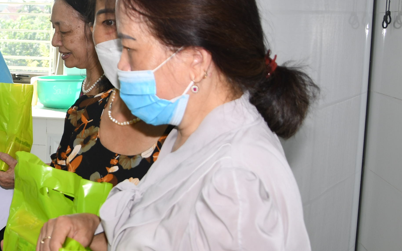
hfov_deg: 26.2
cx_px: -26
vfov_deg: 17.8
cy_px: 94
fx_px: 802
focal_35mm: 73
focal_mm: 21
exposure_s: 1/200
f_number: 5
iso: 250
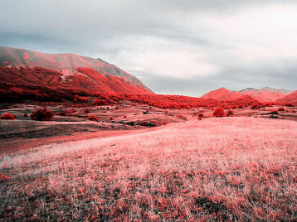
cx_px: 200
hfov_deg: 60.1
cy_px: 100
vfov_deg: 48.1
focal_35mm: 29
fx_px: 249
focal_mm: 12
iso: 125
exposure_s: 1/250
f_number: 5
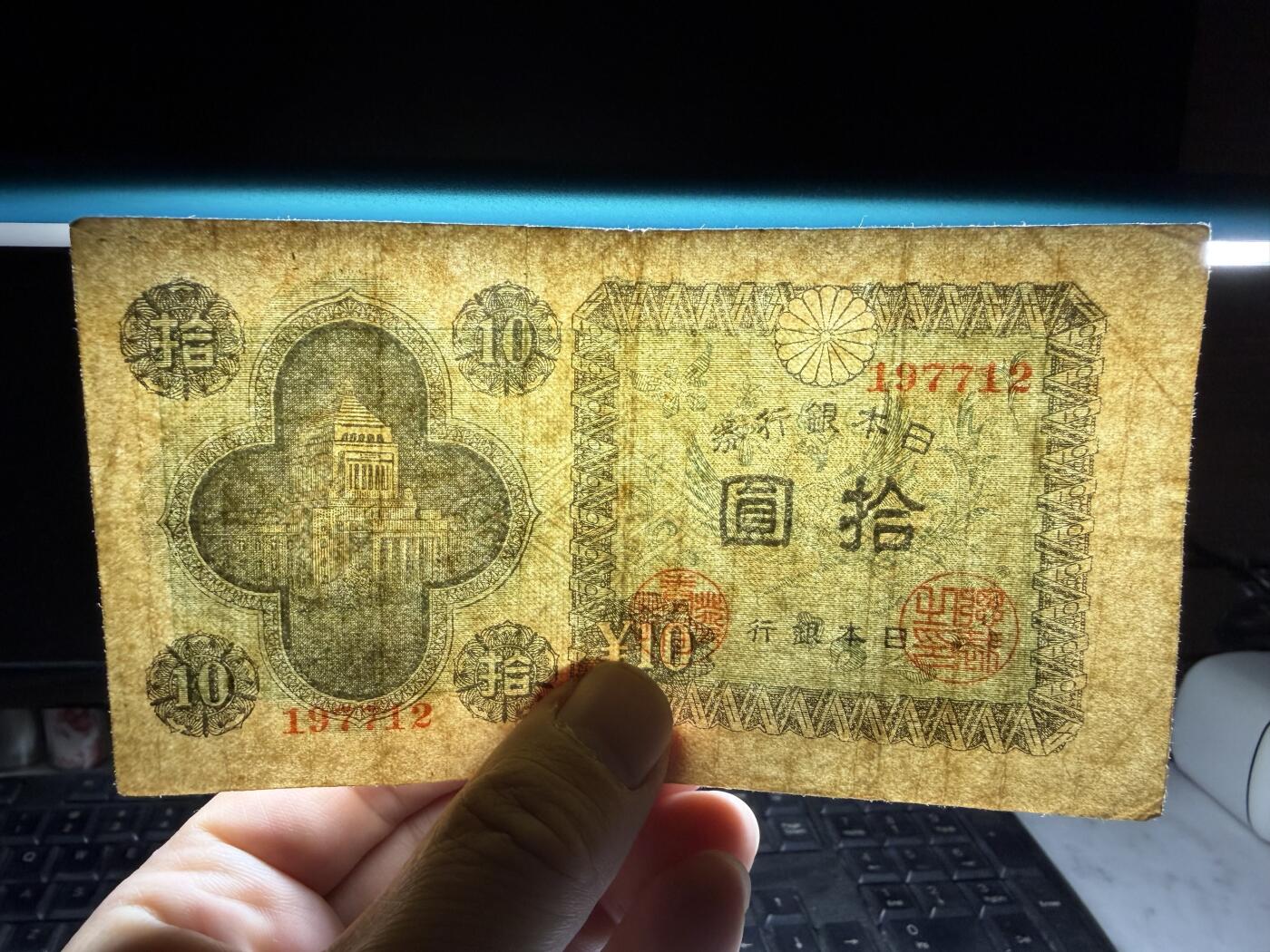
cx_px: 635
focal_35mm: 26
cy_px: 476
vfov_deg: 53.1
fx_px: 954
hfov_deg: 67.3
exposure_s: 1/121
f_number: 2.2
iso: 160
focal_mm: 2.22
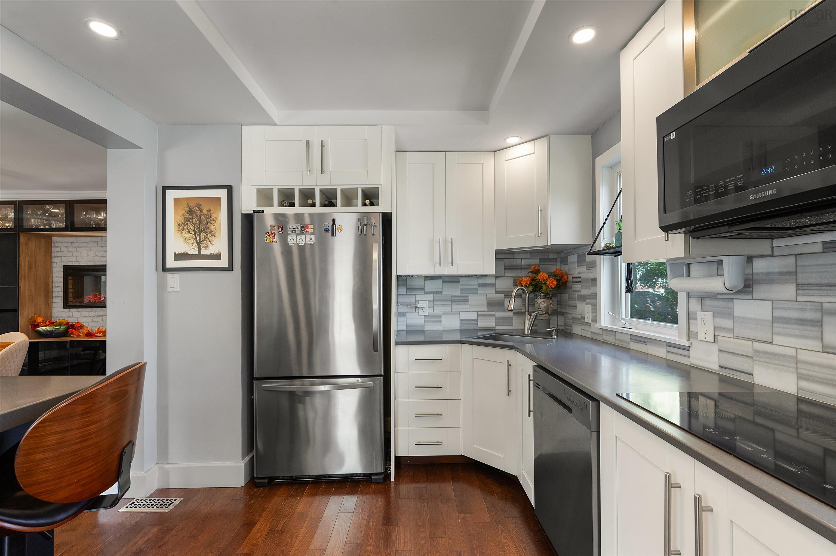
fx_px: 371
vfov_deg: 73.7
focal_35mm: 16
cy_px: 278
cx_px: 418
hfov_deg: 96.8
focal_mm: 16
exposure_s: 1/6
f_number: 8
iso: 250
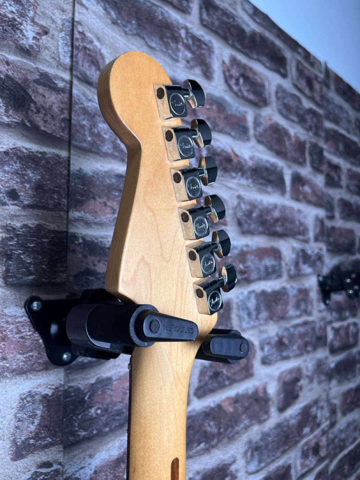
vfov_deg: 67.3
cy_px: 240
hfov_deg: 53.1
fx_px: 361
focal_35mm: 26
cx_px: 180
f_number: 1.6
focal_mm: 5.1
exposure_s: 1/121
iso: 50
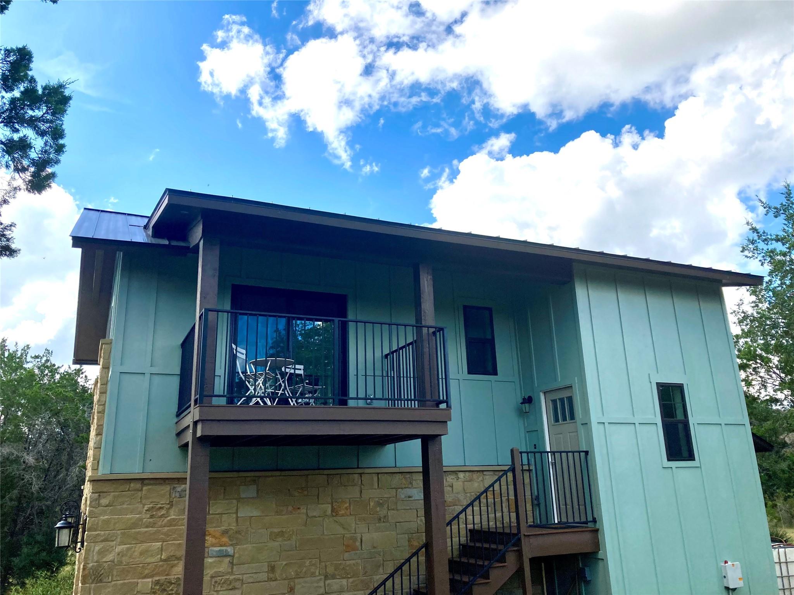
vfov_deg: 49.7
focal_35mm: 28
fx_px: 642
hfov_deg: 63.4
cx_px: 397
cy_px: 298
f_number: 1.8
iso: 20
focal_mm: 3.99
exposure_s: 1/2315
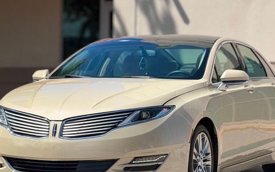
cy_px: 100
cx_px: 142
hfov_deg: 13.9
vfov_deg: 8.8
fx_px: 1125
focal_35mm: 150
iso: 20
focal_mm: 16.89
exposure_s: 1/679
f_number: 2.8
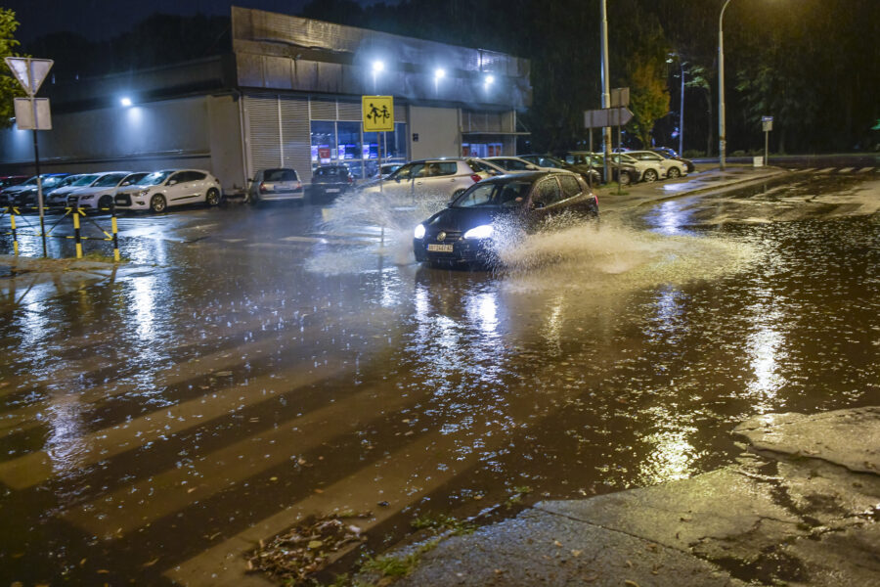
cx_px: 440
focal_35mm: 29
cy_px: 294
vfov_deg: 45.0
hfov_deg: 63.7
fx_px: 709
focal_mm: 29
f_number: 2.8
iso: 2500
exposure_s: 1/80
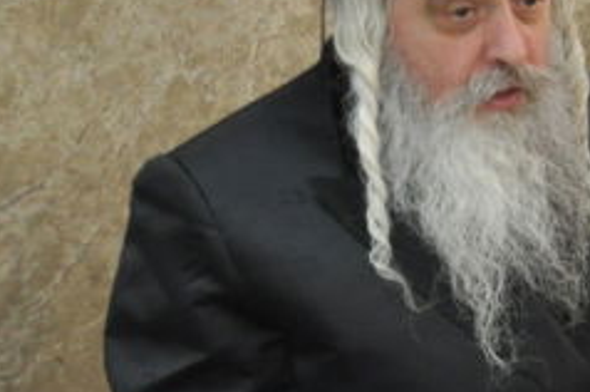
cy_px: -104
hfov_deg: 14.9
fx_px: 1899
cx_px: 1130
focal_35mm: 116
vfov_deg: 11.5
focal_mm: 18
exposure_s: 1/80
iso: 1000
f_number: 5.6
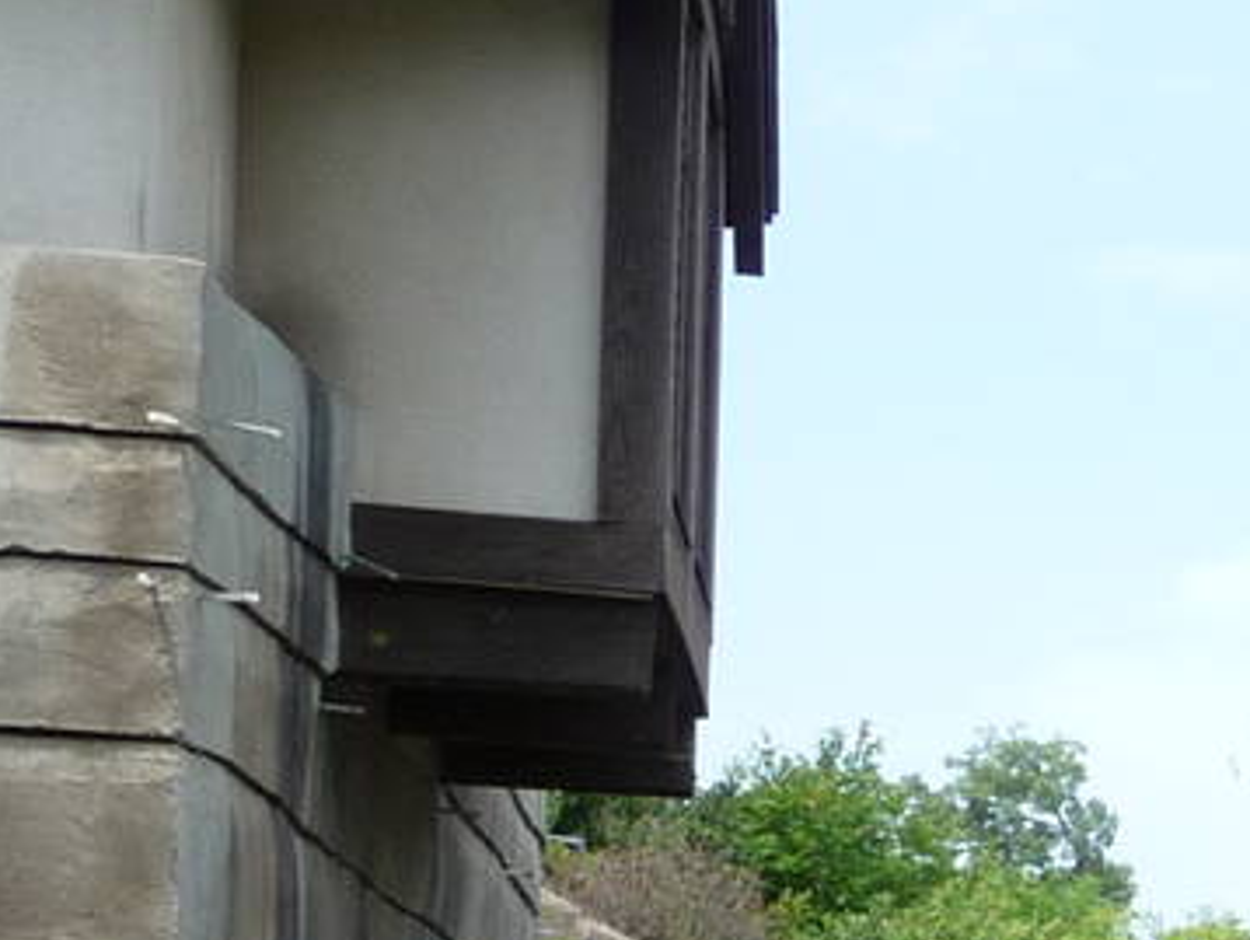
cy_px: 1496
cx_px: 2273
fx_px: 4517
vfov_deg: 11.3
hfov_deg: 14.0
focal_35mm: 125
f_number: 3.3
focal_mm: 4.7
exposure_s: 1/640
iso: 100
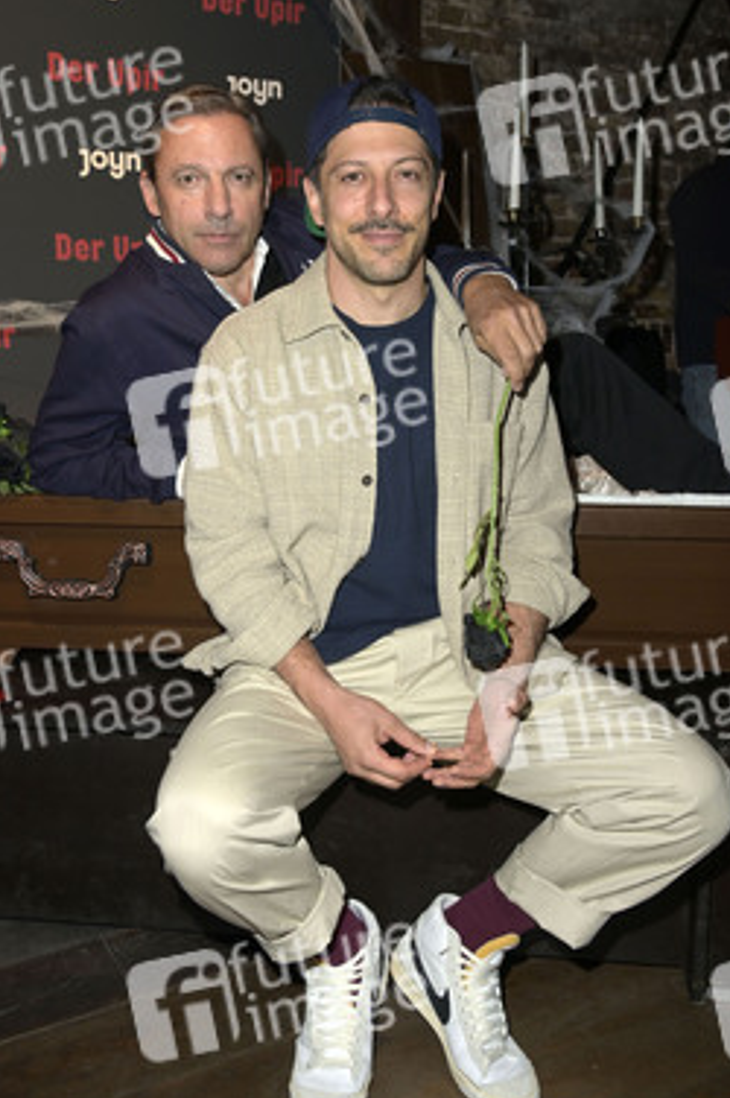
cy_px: 555
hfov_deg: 38.8
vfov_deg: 55.8
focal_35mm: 34
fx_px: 1036
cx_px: 362
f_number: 5
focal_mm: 32
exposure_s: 1/160
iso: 1250
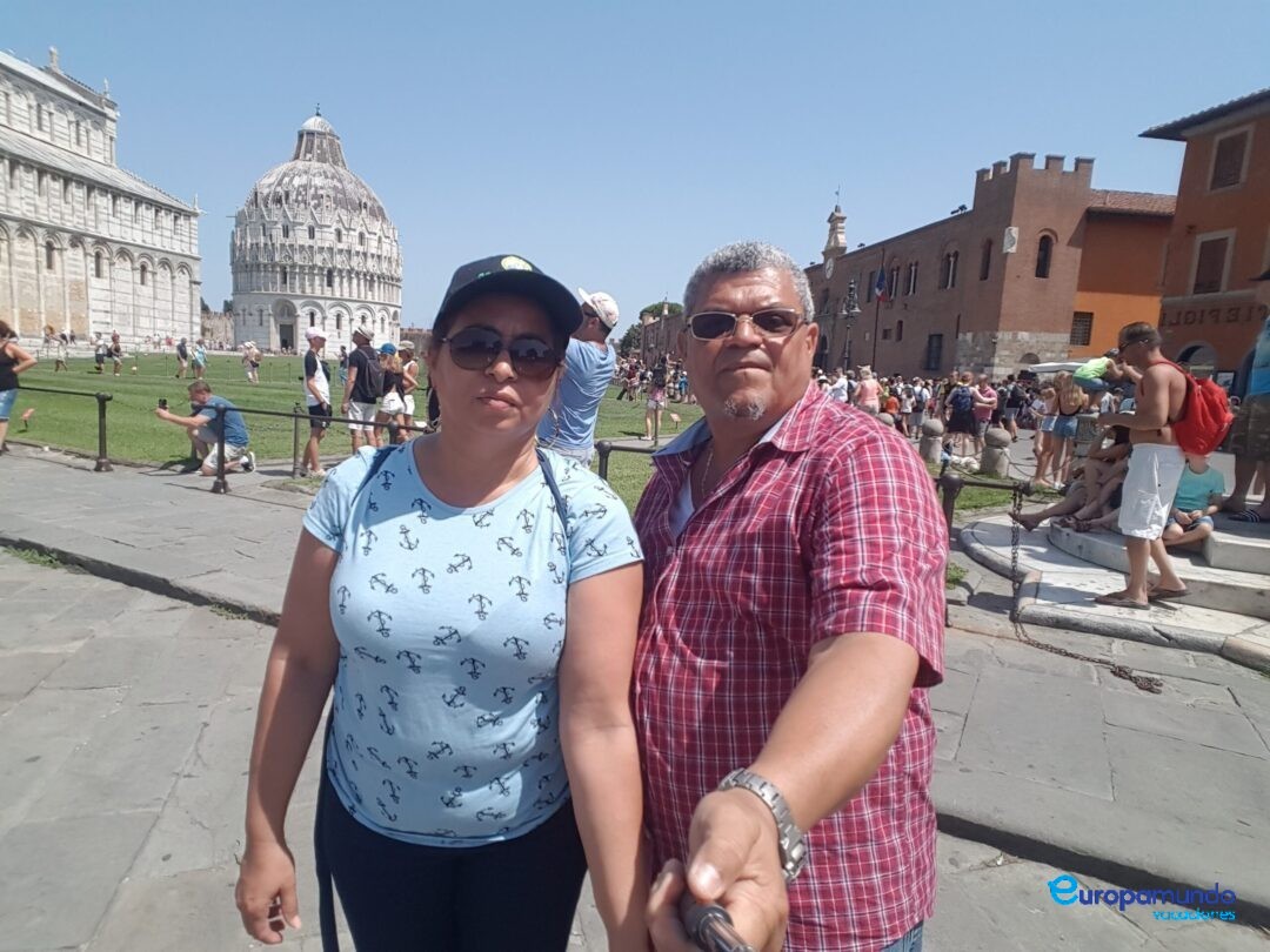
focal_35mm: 21
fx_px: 770
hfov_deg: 79.0
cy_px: 476
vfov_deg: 63.4
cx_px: 635
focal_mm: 2.1
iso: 50
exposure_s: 1/2048
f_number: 1.7
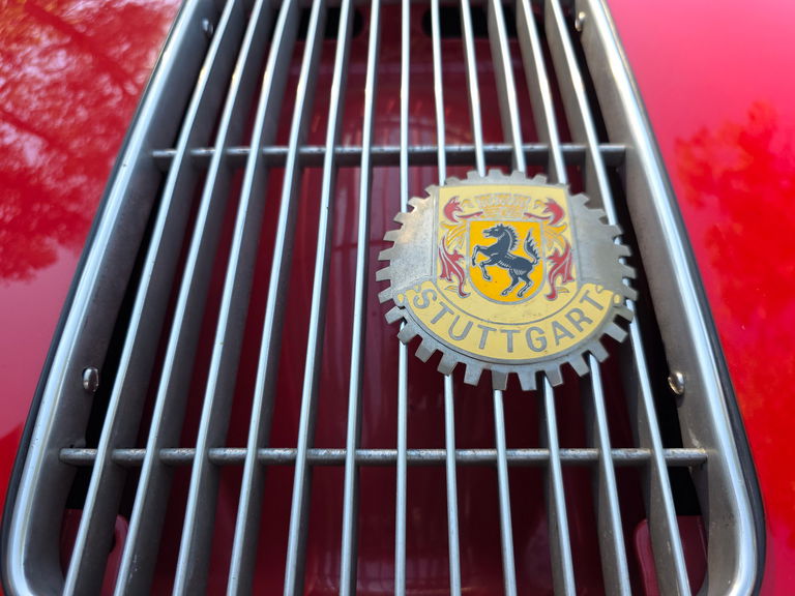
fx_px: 528
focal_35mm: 23
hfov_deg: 73.9
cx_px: 398
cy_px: 298
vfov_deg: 58.9
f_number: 1.7
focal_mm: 6.3
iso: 40
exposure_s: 1/359
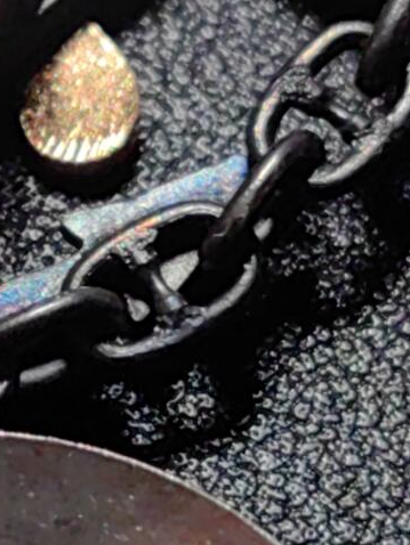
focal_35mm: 241
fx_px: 3803
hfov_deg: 6.1
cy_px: 278
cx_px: -26
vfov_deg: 8.2
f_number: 1.4
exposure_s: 1/469
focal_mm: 5.75
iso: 50
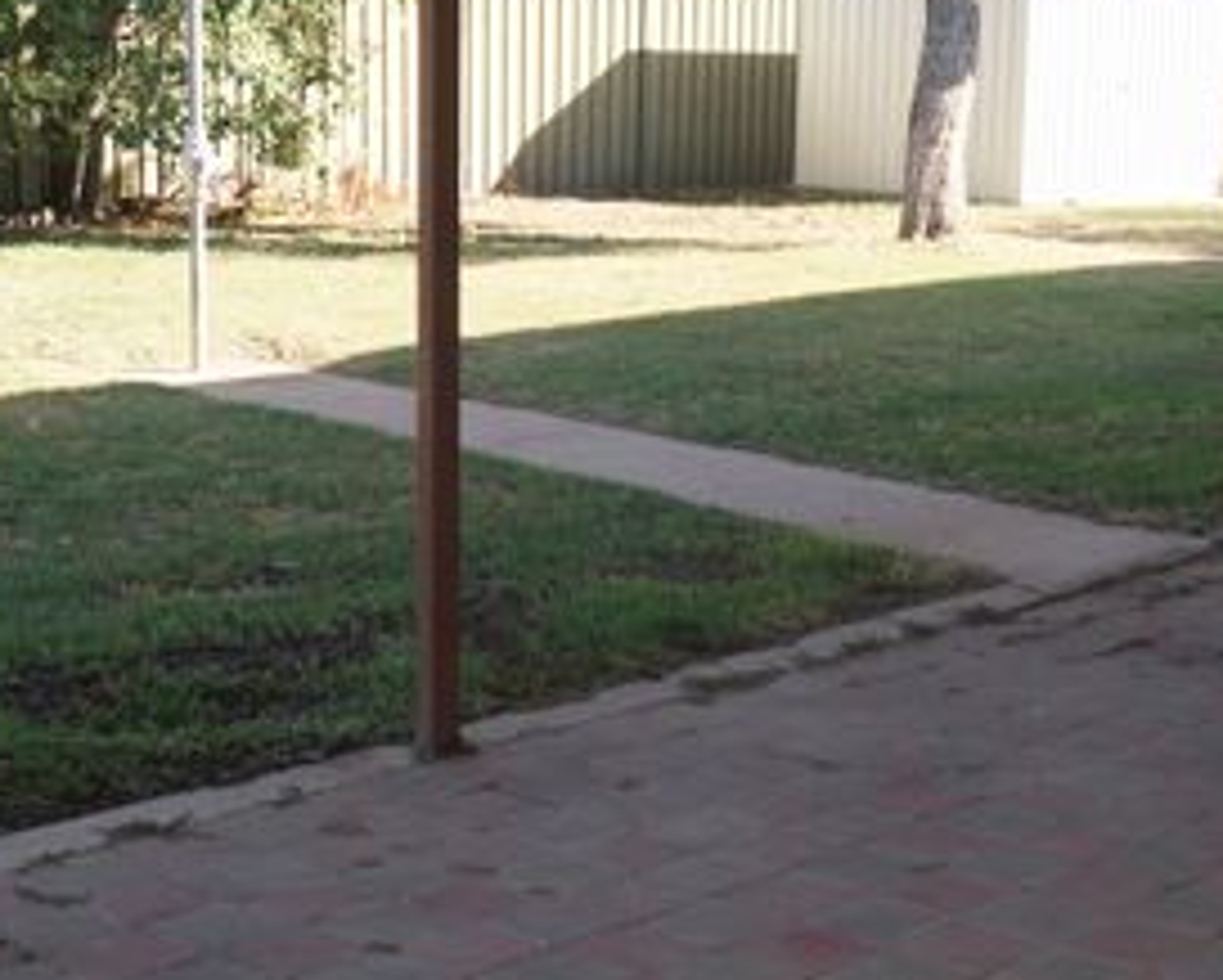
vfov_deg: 22.5
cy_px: 492
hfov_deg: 27.5
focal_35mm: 68
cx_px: 926
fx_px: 2463
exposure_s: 1/100
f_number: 5.6
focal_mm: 28
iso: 100
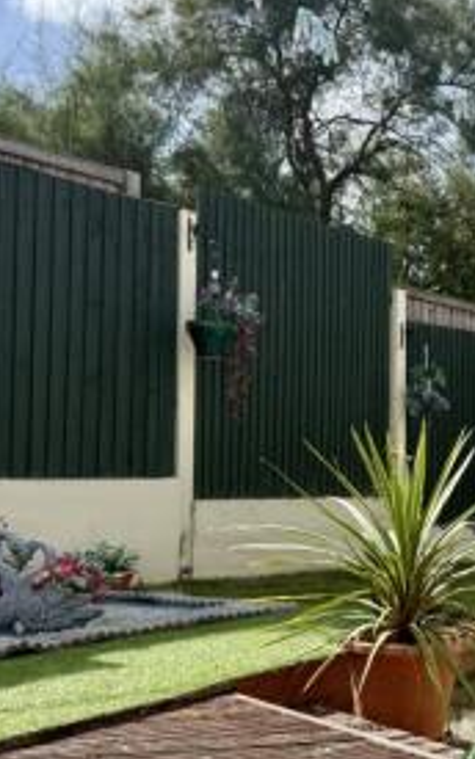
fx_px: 1118
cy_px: 448
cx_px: 601
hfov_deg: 21.8
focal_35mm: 54
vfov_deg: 37.4
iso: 80
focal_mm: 6.76
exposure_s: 1/4405
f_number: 1.78
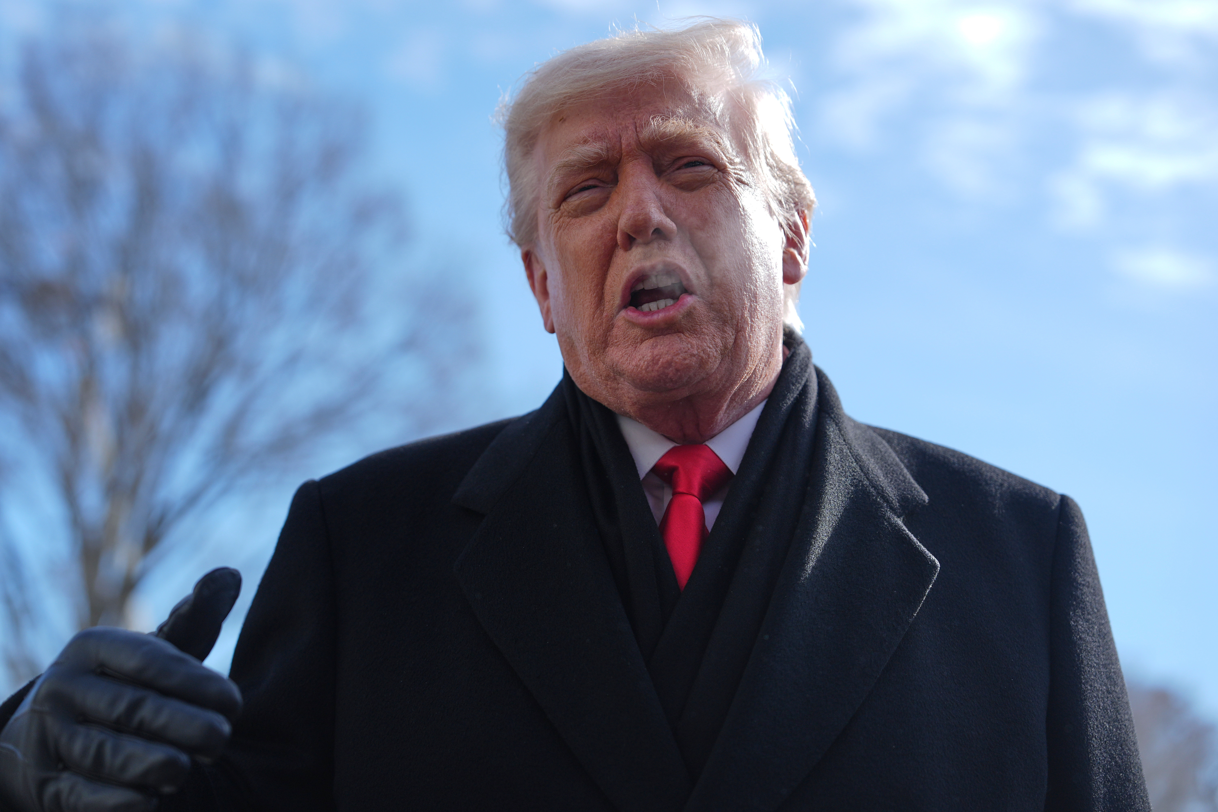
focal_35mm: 55
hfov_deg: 36.2
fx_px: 1861
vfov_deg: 24.6
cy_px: 406
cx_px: 609
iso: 200
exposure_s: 1/5000
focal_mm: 55
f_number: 2.8
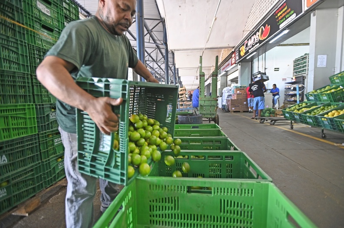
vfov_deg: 70.3
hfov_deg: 93.3
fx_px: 162
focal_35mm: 17
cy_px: 114
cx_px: 172
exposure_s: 1/125
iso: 640
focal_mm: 17
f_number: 2.8
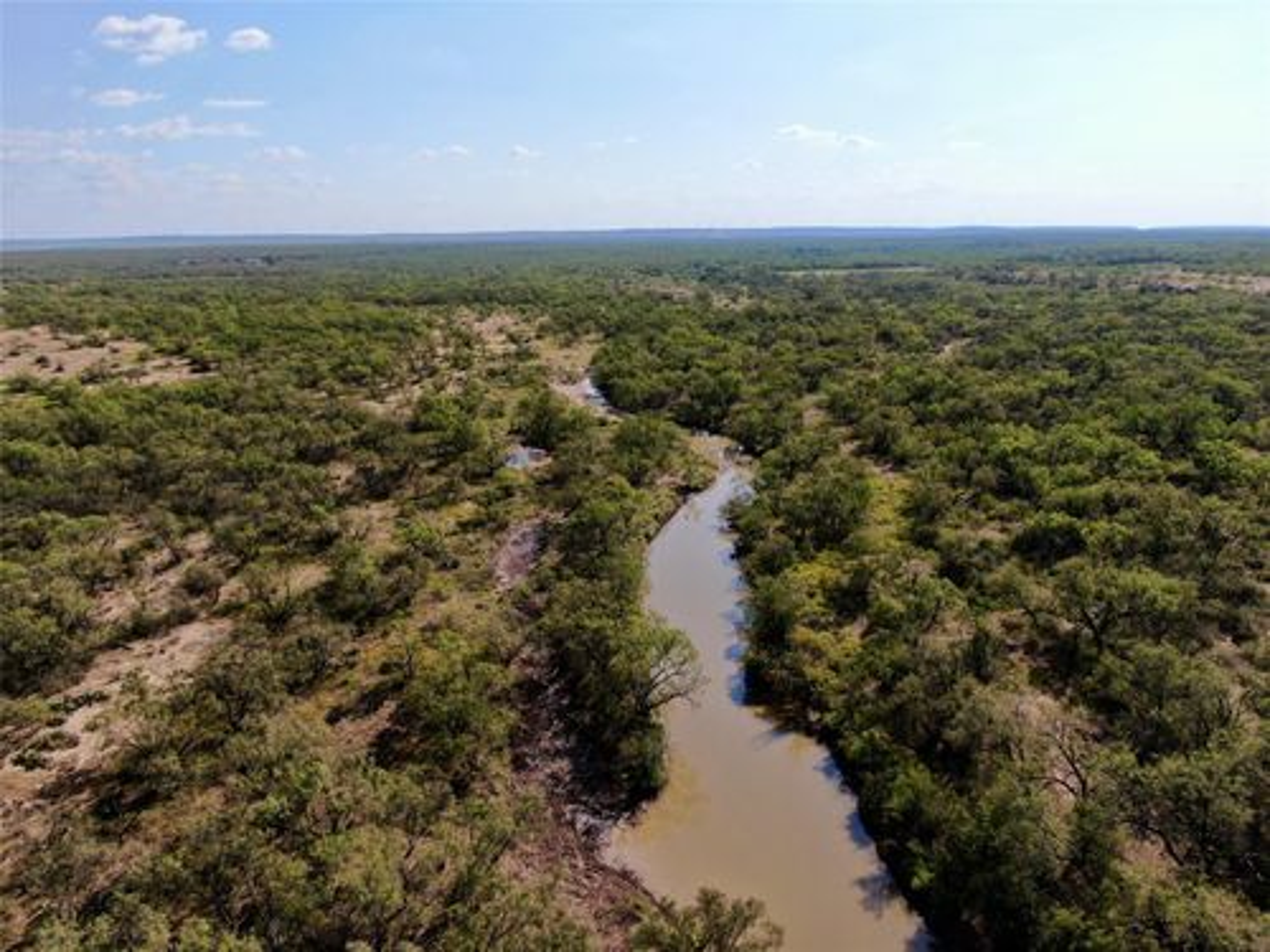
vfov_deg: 56.8
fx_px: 881
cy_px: 476
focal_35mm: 24
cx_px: 635
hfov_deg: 71.6
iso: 110
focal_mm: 4.39
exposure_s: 1/2000
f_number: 2.8
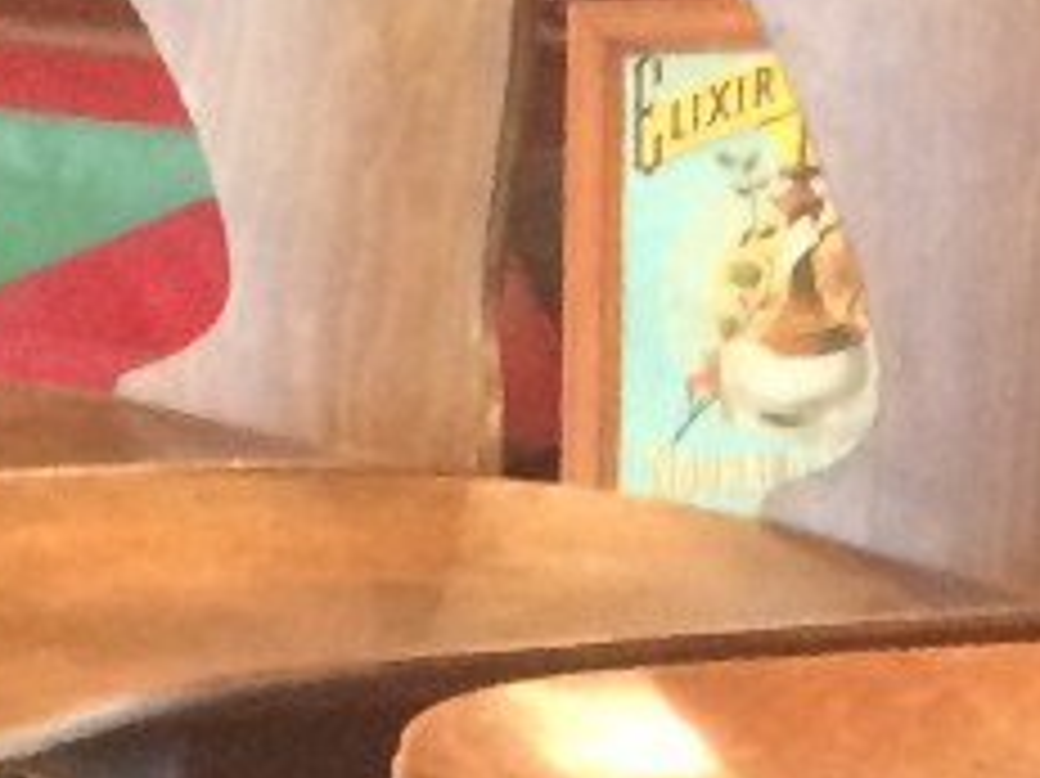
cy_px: 1255
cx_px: 1445
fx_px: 6036
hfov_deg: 9.6
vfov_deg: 7.2
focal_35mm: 201
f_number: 2.2
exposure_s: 1/17
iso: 250
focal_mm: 4.15
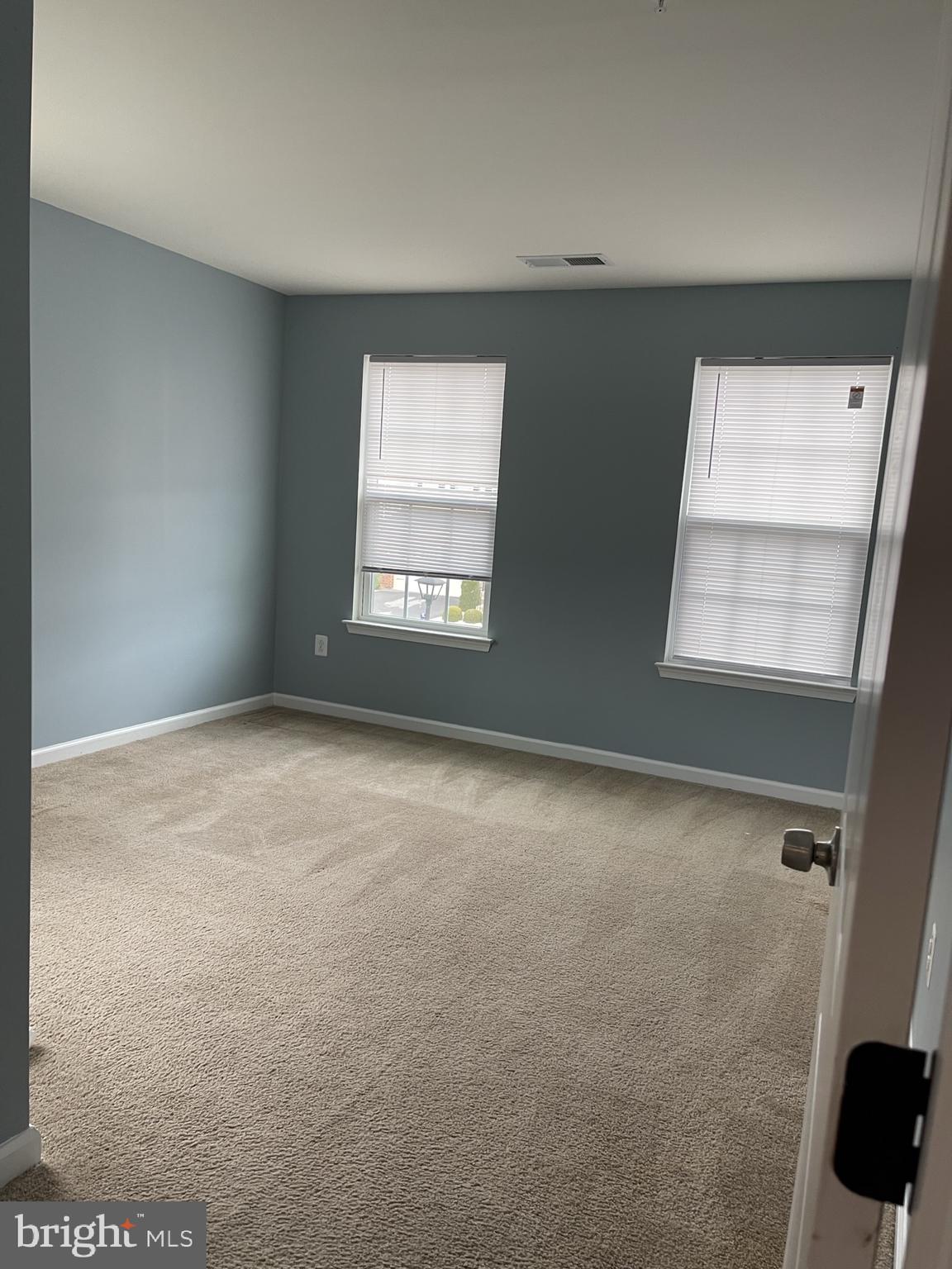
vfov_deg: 67.3
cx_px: 476
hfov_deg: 53.1
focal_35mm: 26
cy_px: 634
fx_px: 953
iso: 80
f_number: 1.6
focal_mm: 5.1
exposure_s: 1/60
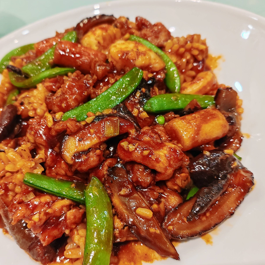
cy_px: 144
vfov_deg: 46.0
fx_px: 312
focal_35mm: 36
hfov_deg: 45.9
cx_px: 112
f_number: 1.8
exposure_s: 1/100
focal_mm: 6.14
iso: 320
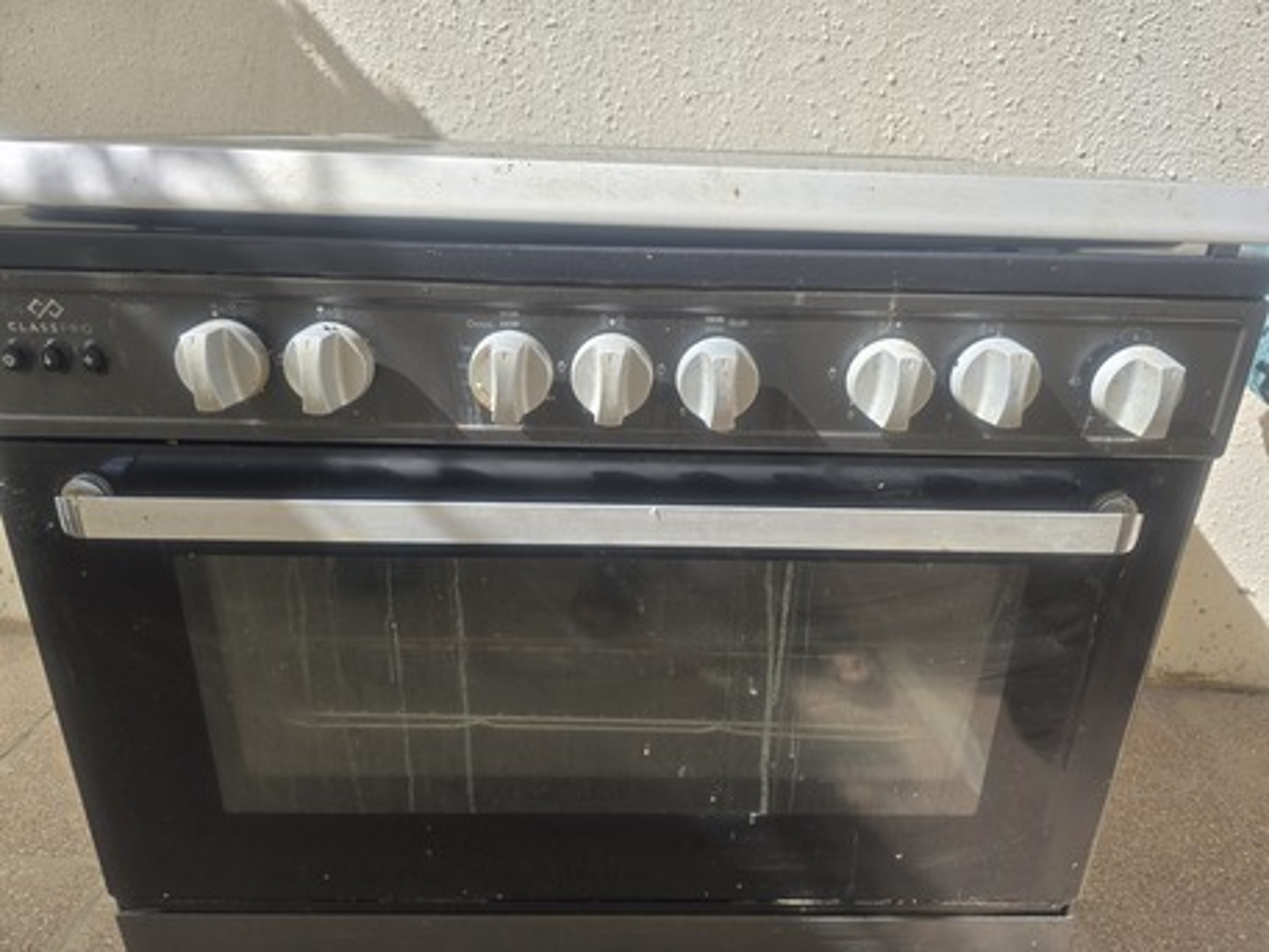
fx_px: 843
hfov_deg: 73.9
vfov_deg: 58.9
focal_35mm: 23
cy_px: 476
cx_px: 634
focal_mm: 6.3
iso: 12
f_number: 1.7
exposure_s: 1/353
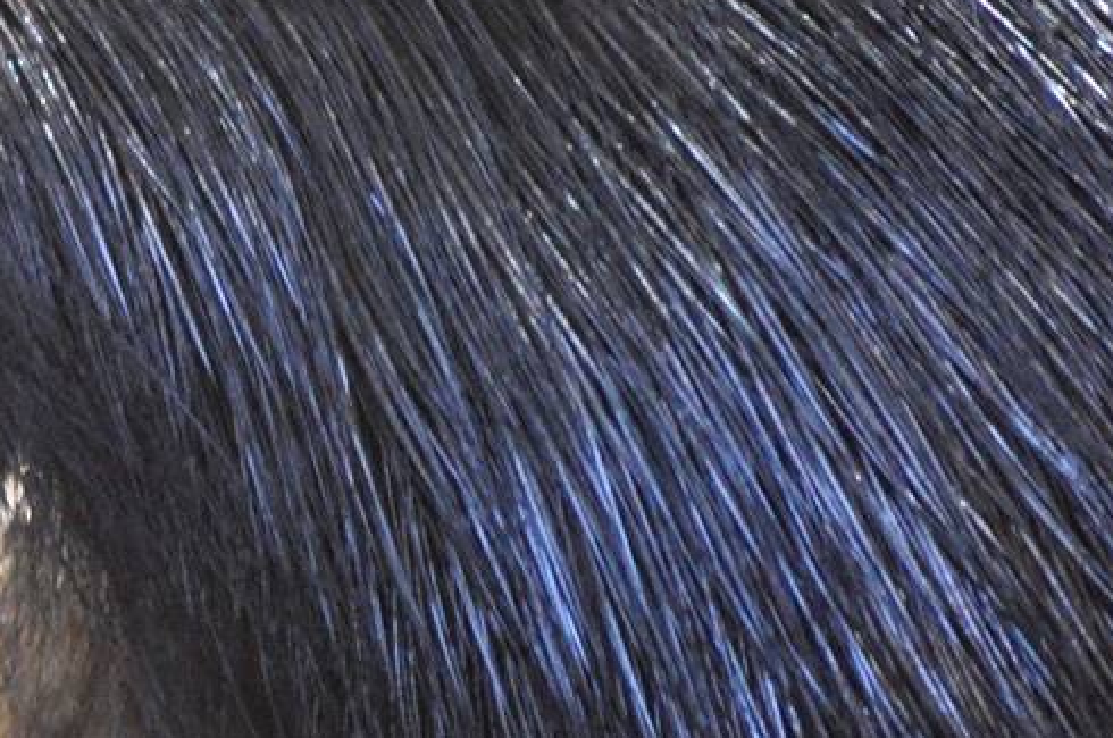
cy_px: 33
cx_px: -672
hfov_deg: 1.8
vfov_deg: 1.2
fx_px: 36298
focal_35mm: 1176
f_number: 5.3
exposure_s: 1/250
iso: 1600
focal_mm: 240
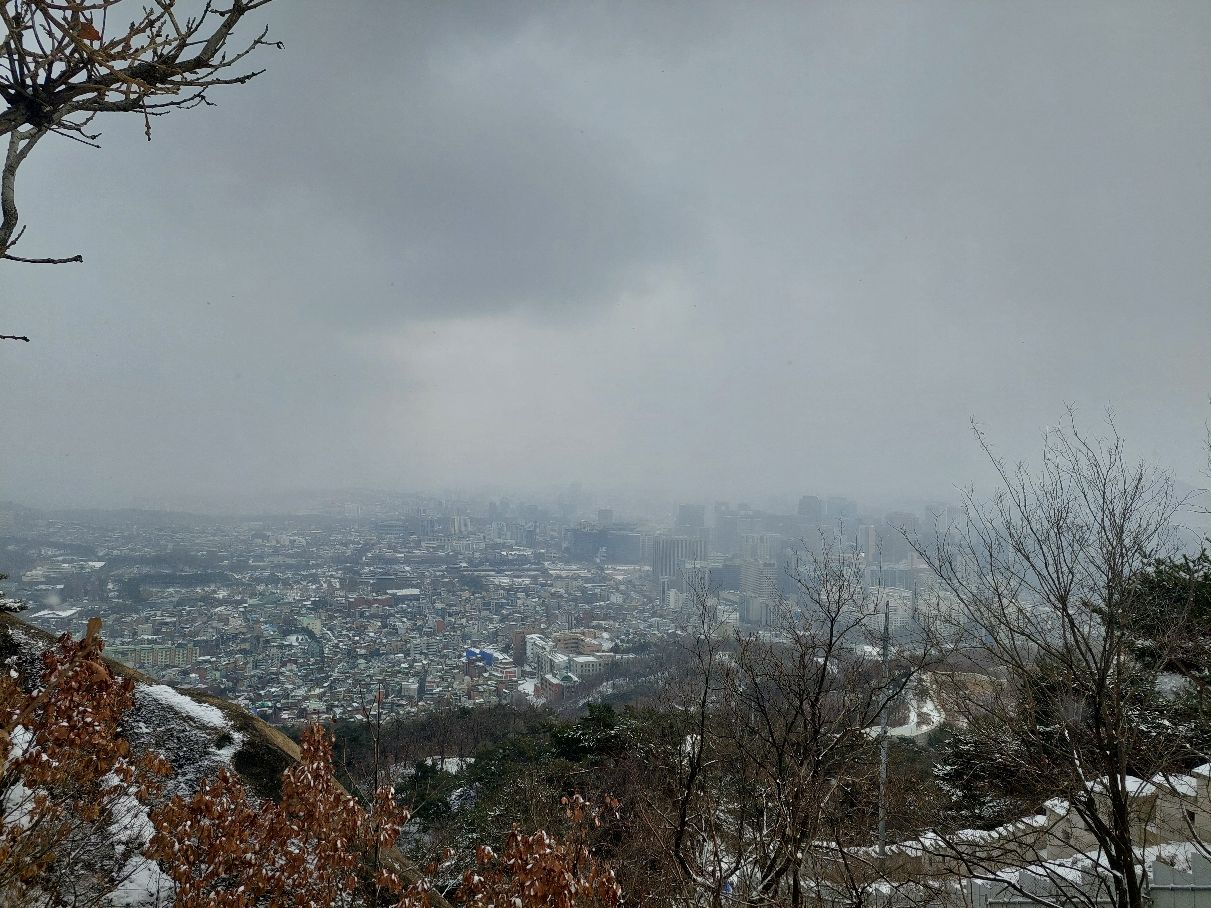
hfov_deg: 69.4
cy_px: 454
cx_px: 606
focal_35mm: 25
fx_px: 875
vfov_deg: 54.9
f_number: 1.8
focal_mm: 5.23
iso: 40
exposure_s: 1/1396
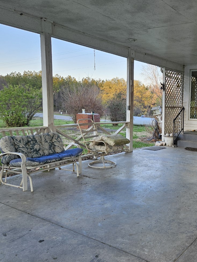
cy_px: 137
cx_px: 172
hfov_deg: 39.2
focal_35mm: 34
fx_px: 258
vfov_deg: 53.9
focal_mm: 5.4
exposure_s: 1/207
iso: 80
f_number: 1.8
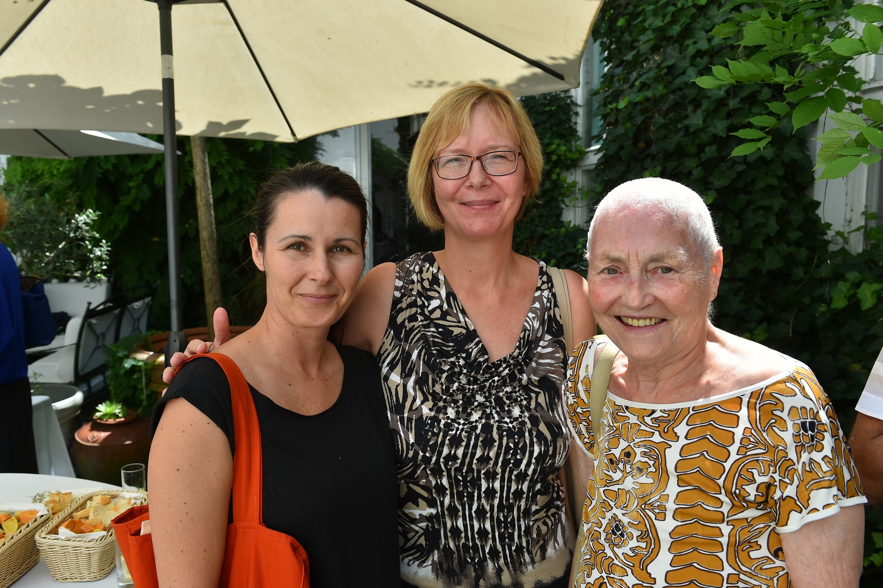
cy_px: 294
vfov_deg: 42.3
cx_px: 442
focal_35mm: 31
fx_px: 760
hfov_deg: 60.3
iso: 200
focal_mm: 31
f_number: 8
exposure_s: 1/320
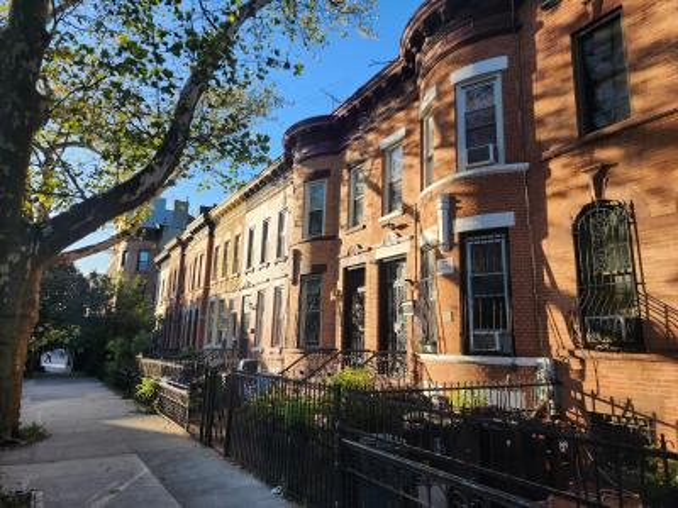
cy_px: 254
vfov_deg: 58.9
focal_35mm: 23
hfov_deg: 73.9
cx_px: 339
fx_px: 450
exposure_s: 1/344
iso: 12
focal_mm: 6.4
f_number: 1.8
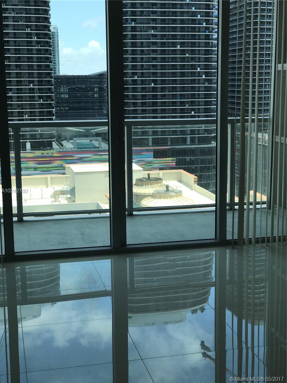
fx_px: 630
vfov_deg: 33.8
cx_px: 144
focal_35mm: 57
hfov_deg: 25.7
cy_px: 192
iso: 20
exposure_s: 1/292
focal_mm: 6.6
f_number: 2.8
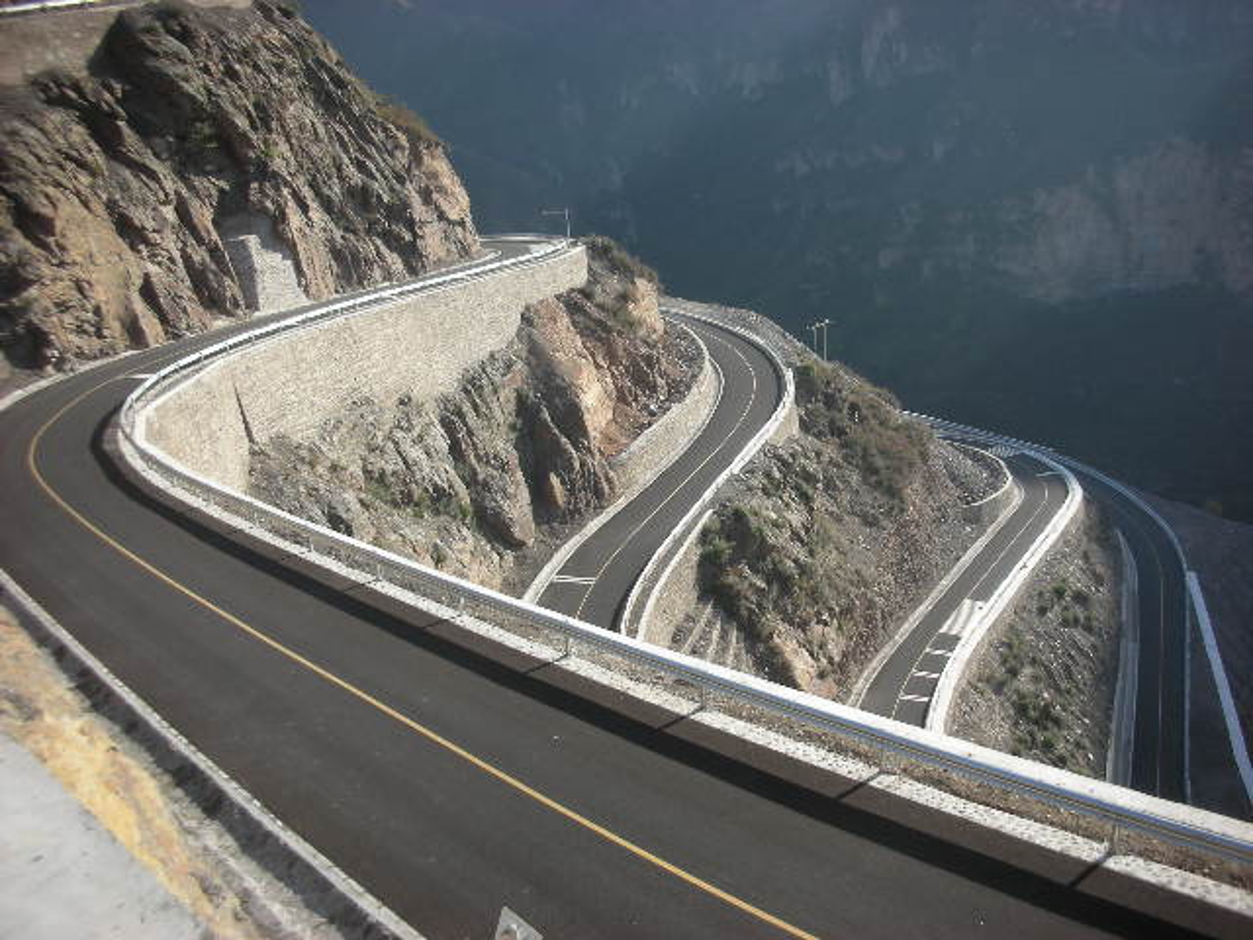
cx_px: 626
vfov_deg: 40.7
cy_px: 470
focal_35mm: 35
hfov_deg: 52.6
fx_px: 1267
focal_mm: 5.8
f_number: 3
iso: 50
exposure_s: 1/328
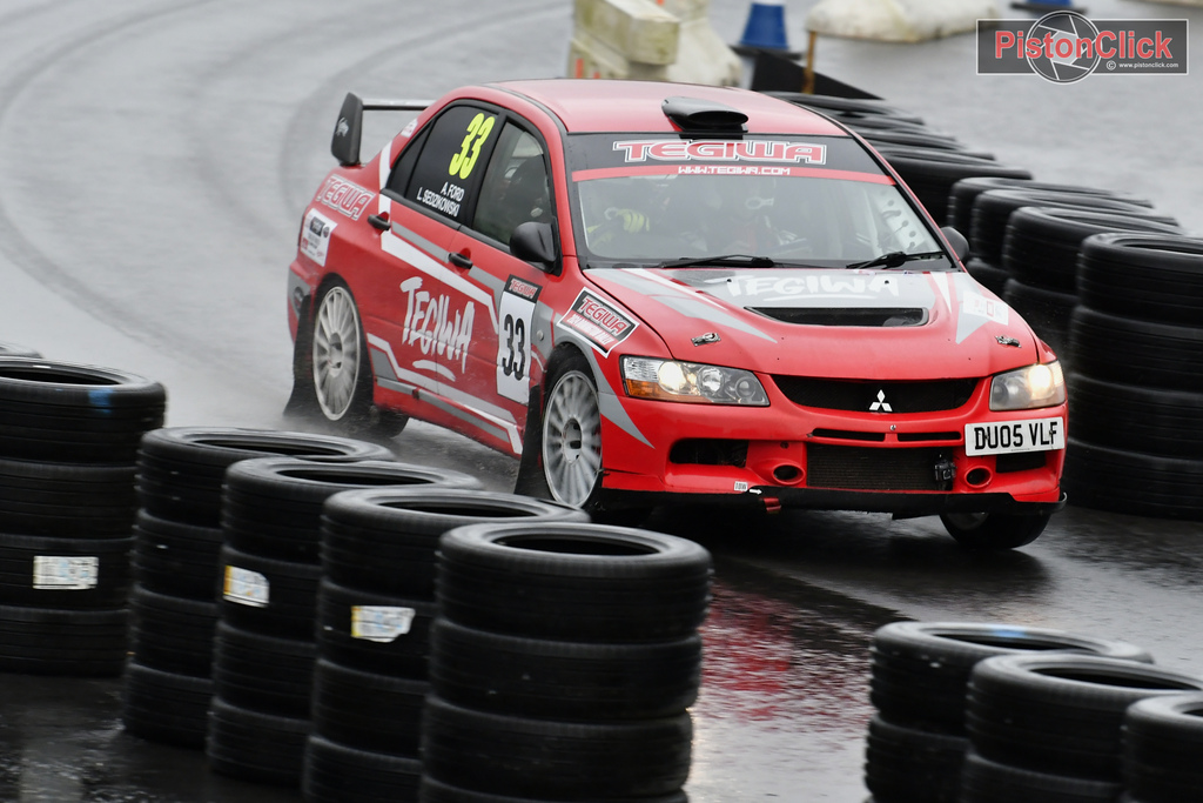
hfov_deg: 6.9
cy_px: 402
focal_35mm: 300
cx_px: 602
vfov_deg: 4.6
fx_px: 10026
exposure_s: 1/320
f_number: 3.5
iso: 1000
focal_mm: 200
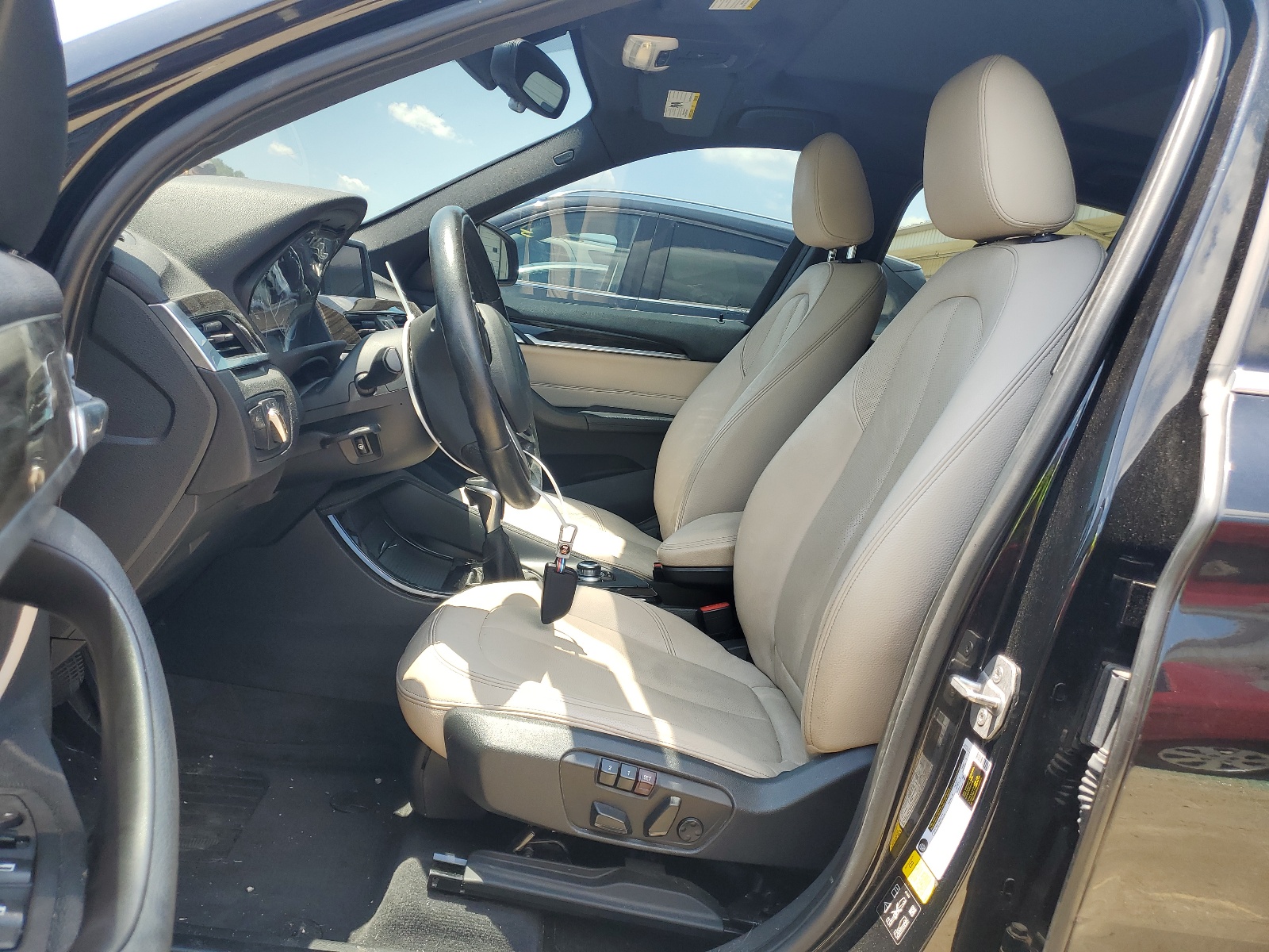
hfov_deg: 67.3
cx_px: 634
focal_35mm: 26
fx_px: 953
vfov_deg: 53.1
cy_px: 476
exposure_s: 1/357
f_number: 1.5
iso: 50
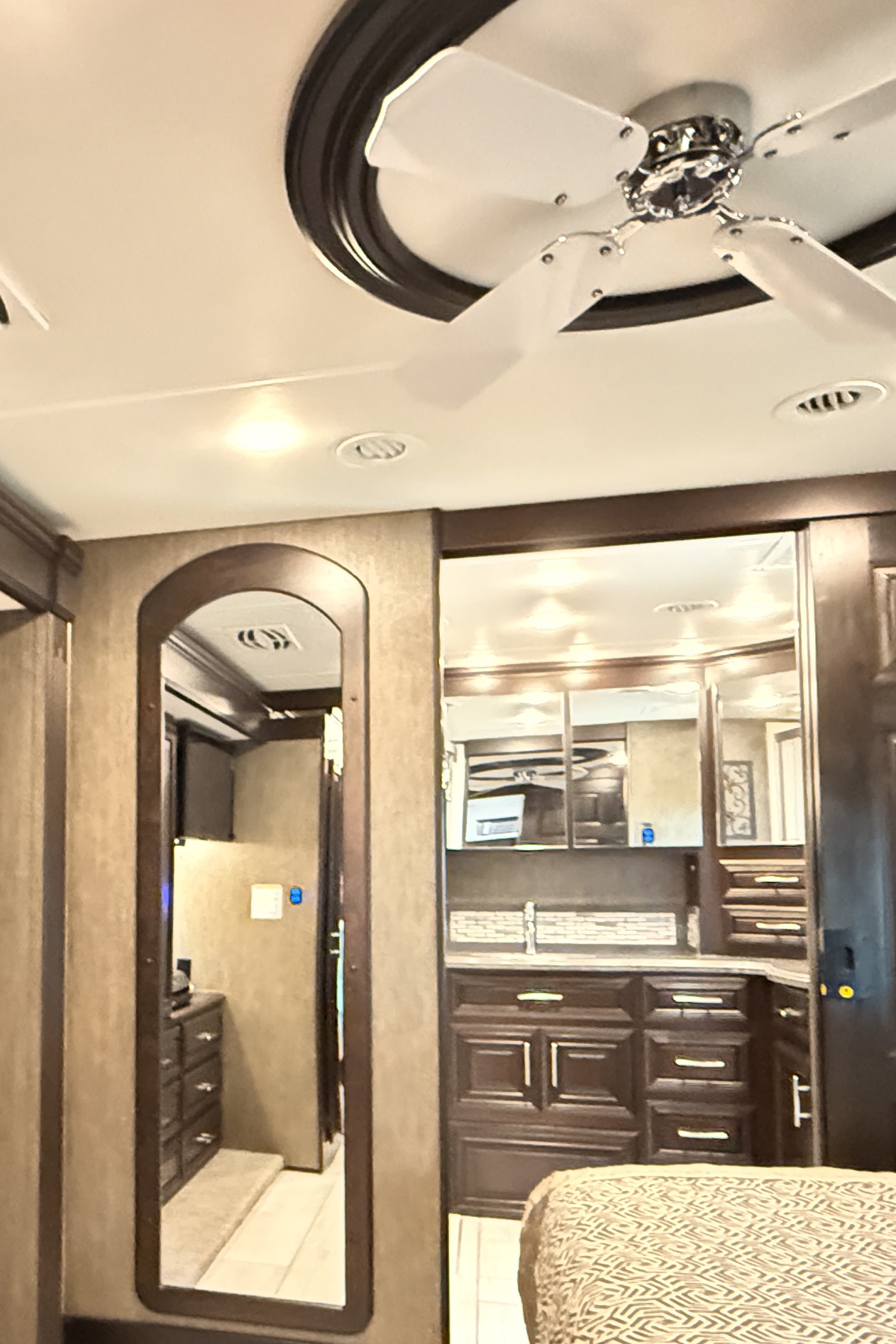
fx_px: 1157
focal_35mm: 31
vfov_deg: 59.6
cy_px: 824
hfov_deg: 40.0
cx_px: 136
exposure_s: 1/30
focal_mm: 2.22
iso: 2500
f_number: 2.2
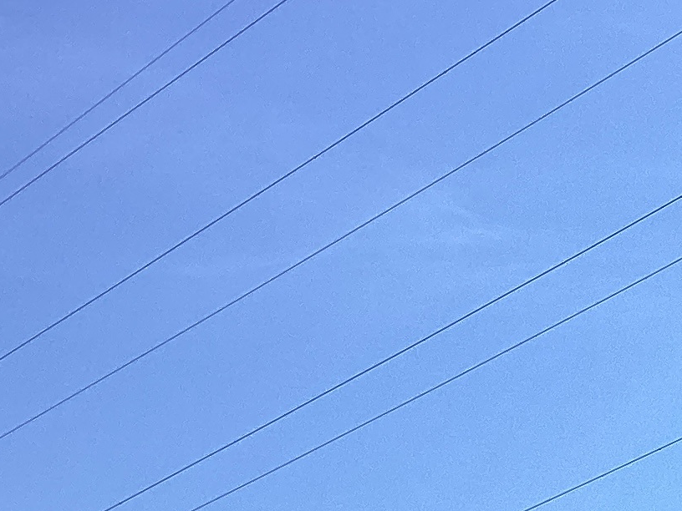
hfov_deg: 14.6
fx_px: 2443
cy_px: 822
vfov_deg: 11.4
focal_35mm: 124
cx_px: 1087
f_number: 2.4
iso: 25
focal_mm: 3.3
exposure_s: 1/815
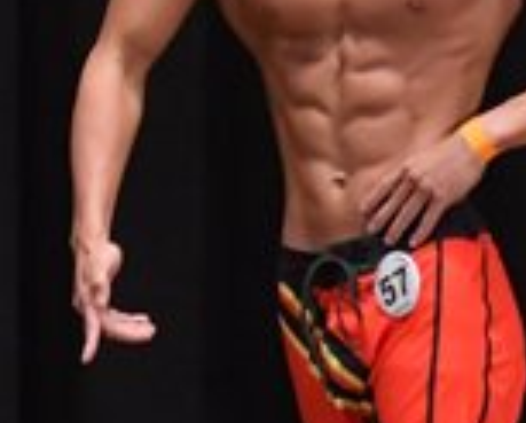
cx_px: -387
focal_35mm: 1067
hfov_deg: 1.8
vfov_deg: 1.5
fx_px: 16642
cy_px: 289
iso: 5000
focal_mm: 150
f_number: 5.6
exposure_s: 1/400
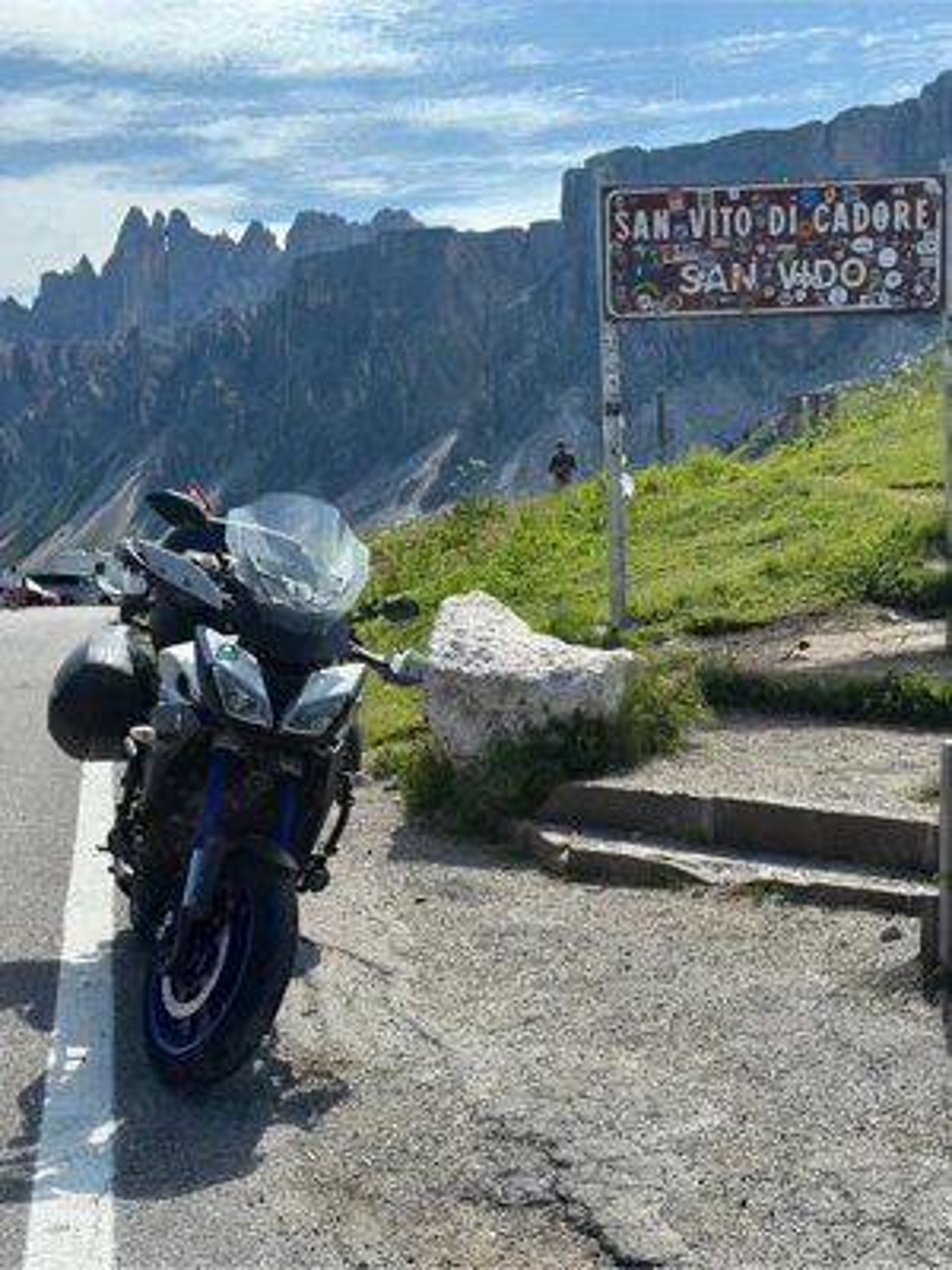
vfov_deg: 39.7
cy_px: 635
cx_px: 476
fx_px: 1760
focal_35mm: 48
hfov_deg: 30.3
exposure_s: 1/5000
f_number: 1.78
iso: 100
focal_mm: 6.86
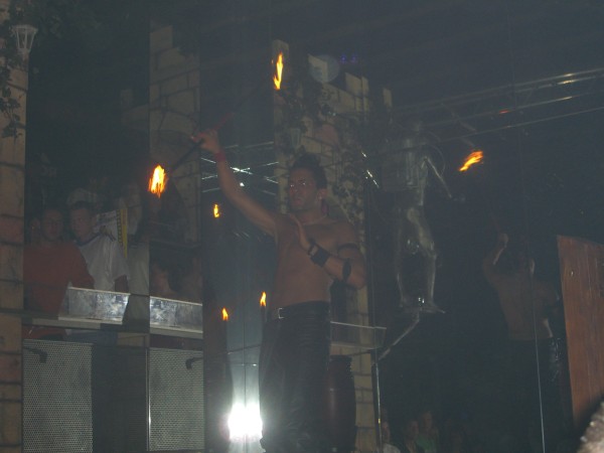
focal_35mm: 57
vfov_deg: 25.7
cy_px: 226
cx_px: 302
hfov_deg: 33.8
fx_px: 995
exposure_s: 1/60
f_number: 3.6
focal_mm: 11.8
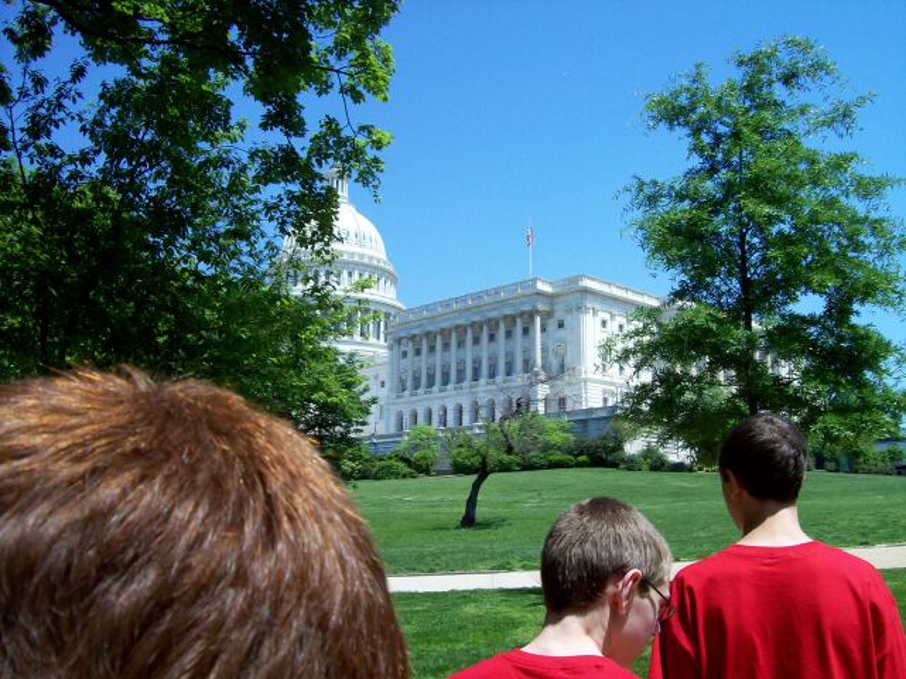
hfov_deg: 51.4
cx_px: 453
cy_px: 340
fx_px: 942
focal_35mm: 36
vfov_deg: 39.6
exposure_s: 1/566
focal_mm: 6
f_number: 4.8
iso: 80
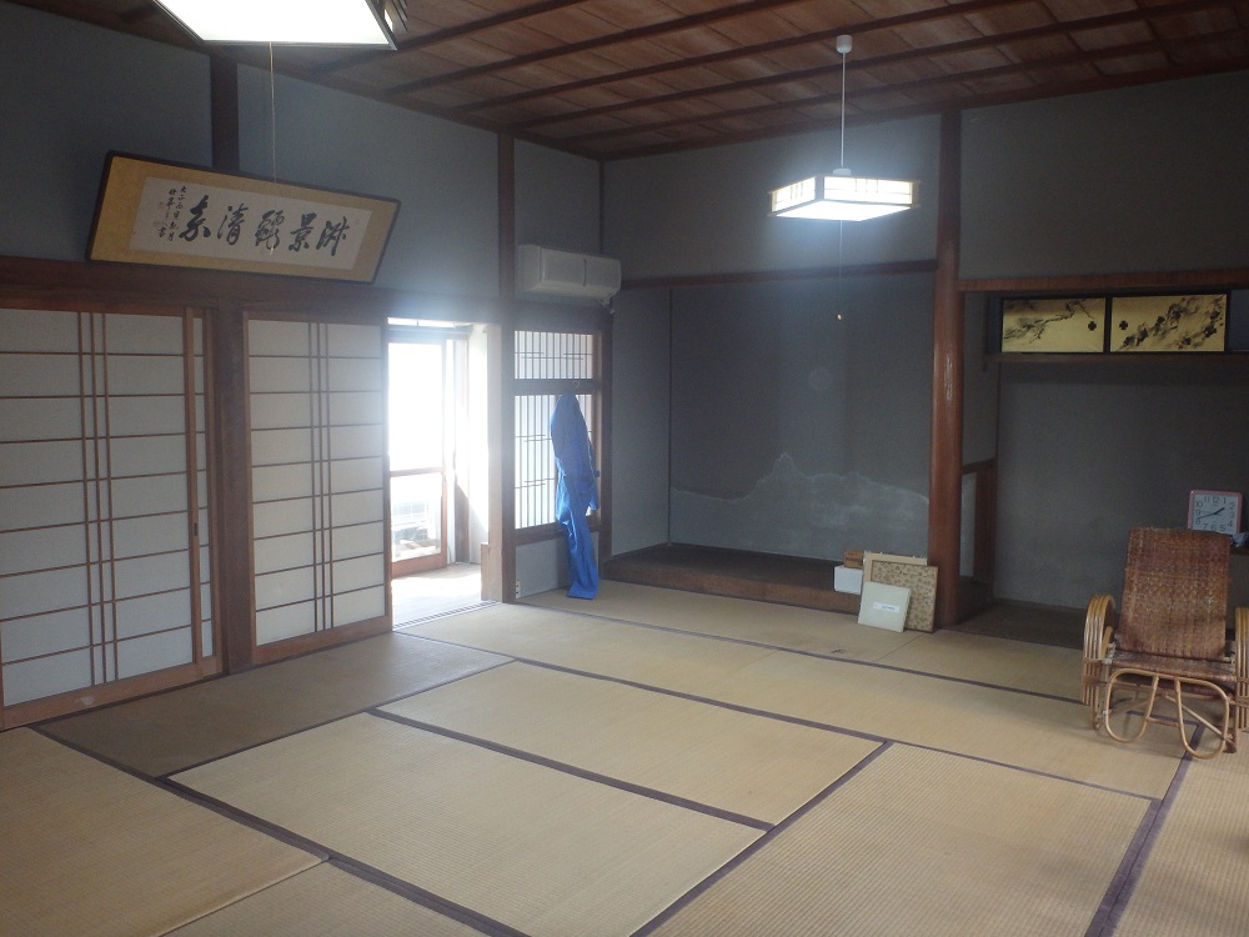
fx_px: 1010
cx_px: 624
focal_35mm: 28
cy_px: 468
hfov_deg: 63.4
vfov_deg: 49.7
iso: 250
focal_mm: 5
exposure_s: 1/30
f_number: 3.9
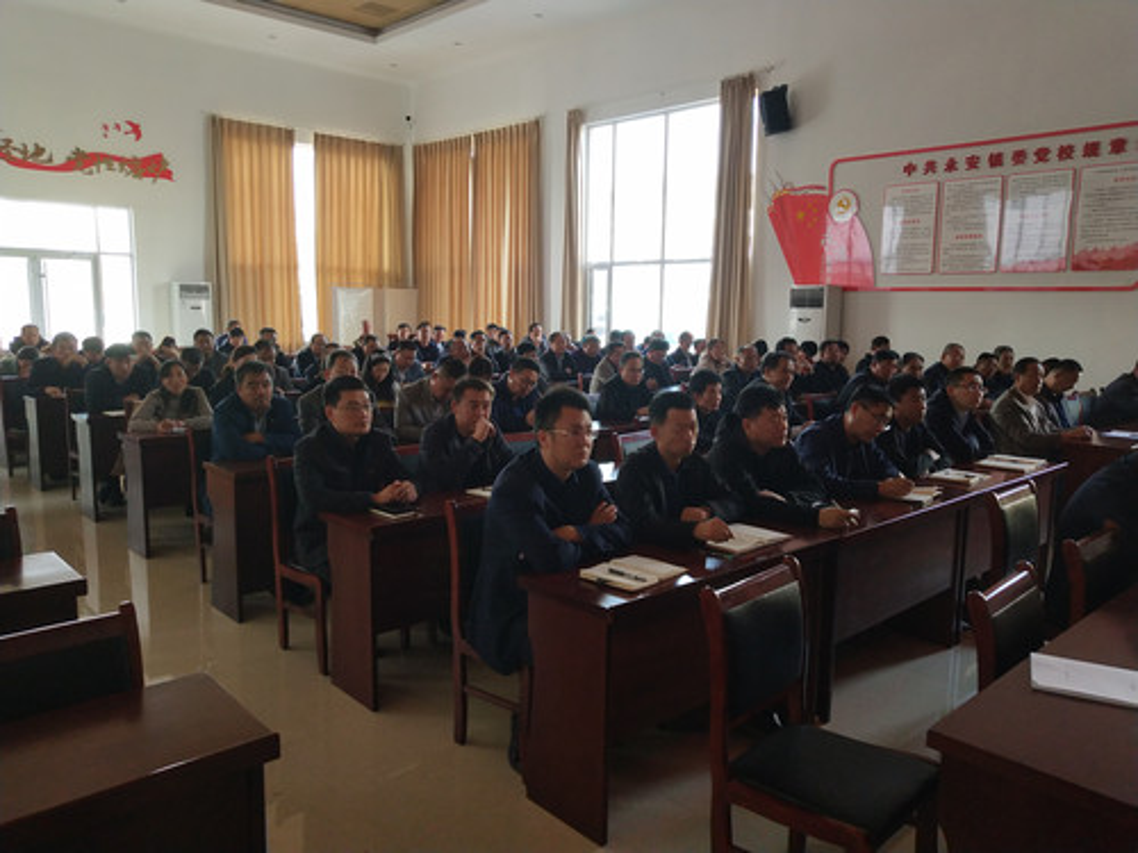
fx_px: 986
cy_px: 426
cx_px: 569
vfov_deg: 46.8
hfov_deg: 60.0
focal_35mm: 30
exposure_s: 1/100
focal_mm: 3.95
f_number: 1.8
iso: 199
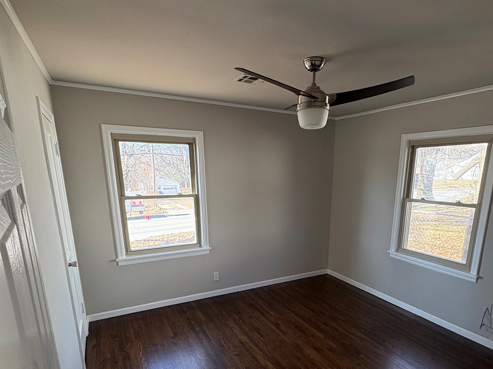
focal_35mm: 21
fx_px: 299
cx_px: 275
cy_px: 247
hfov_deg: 78.7
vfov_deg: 61.9
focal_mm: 2.22
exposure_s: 1/105
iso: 125
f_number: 2.2
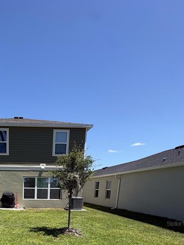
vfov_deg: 57.2
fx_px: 184
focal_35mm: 26
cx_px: 23
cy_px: 223
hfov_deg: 48.3
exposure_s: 1/1236
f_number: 2.2
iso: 50
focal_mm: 2.22
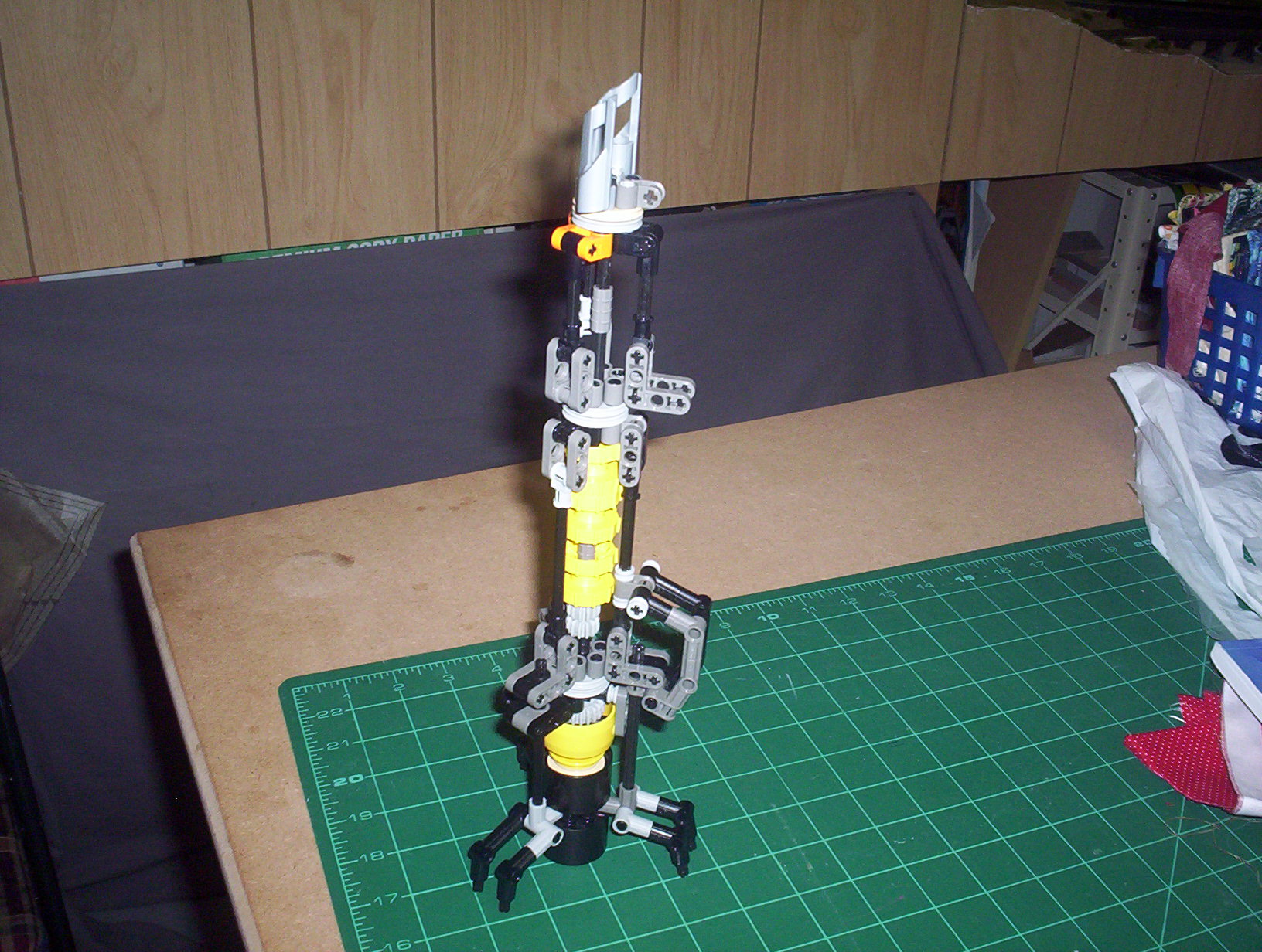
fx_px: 1389
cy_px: 476
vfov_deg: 37.9
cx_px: 631
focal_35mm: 38
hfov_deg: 48.9
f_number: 4.5
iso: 140
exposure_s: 1/60
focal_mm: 4.99
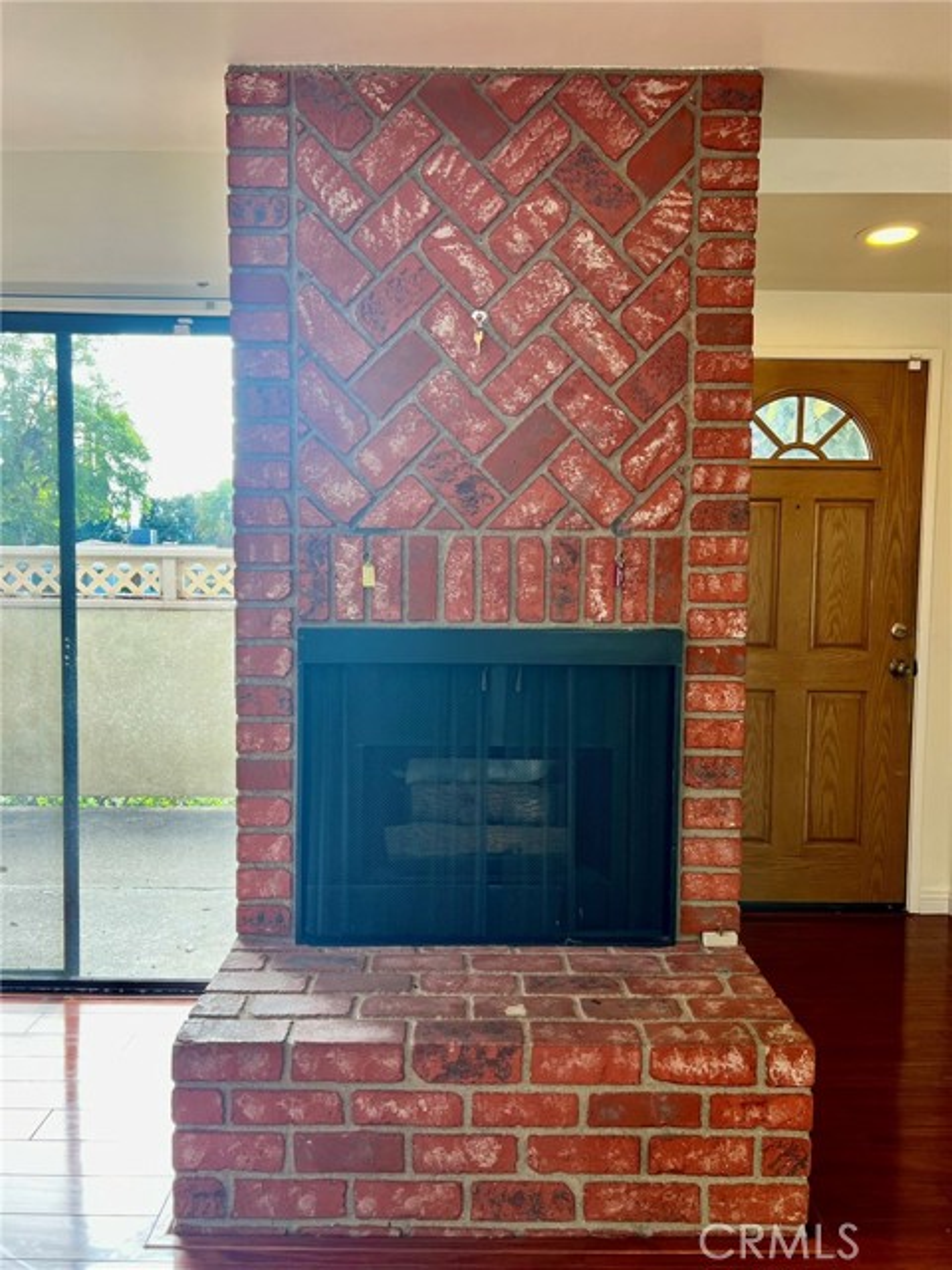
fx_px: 953
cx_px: 476
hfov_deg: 53.1
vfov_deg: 67.3
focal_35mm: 26
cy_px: 635
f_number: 1.5
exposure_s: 1/120
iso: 64
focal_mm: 5.7
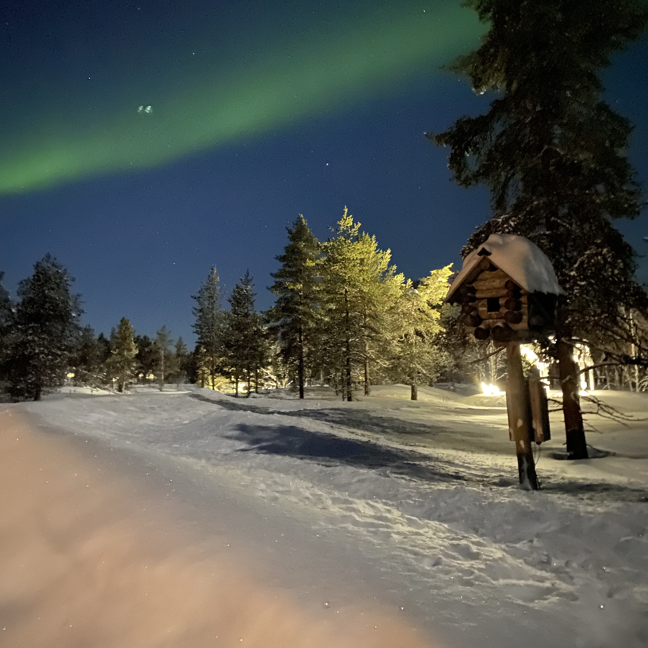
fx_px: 657
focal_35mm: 31
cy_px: 248
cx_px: 323
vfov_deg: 52.1
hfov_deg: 52.5
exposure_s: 1/2
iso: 2500
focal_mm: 4.25
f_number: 1.8
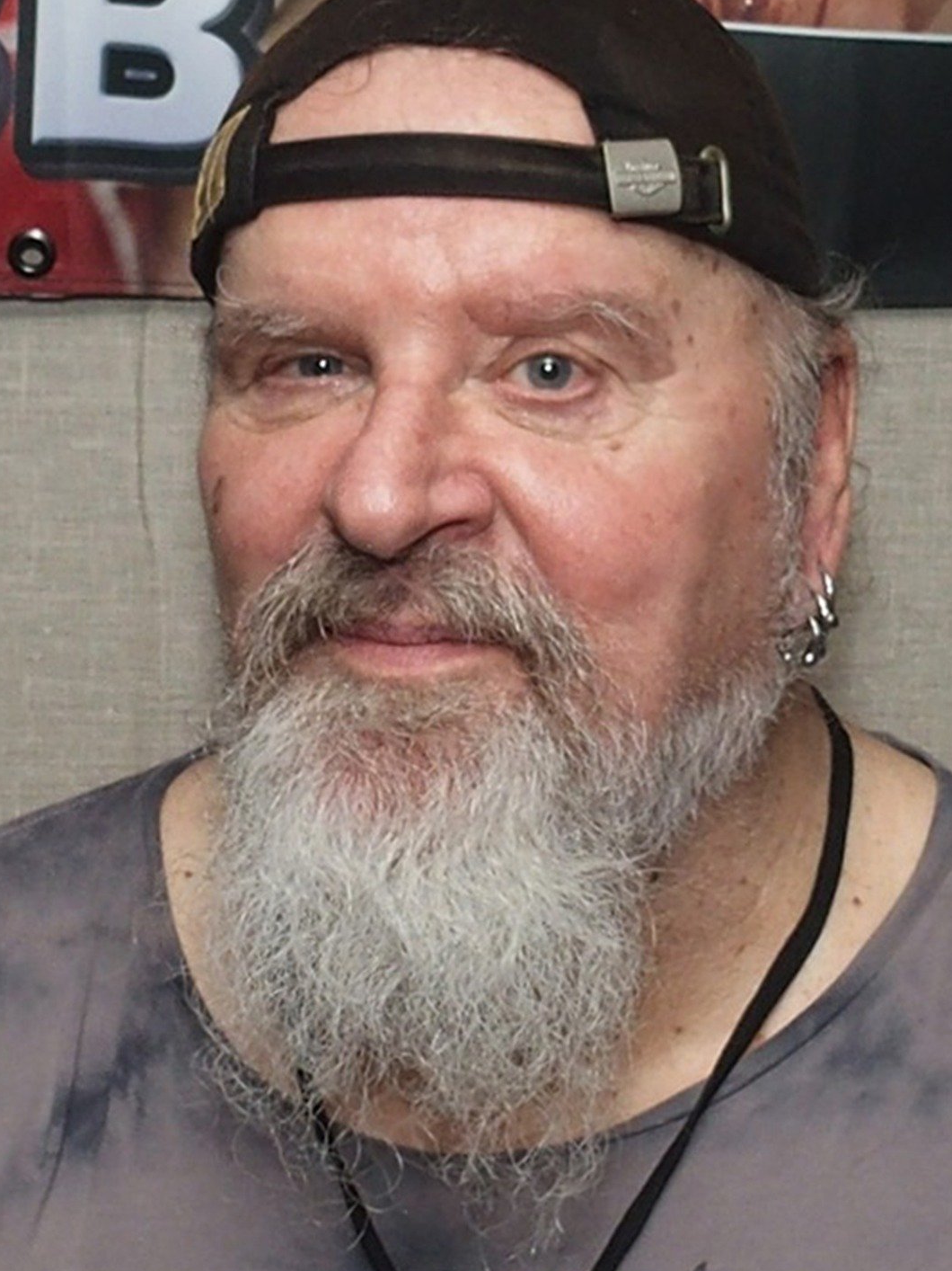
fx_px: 2017
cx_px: 480
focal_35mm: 55
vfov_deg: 34.9
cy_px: 646
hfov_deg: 26.6
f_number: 4.5
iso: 200
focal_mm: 11.4
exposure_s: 1/125
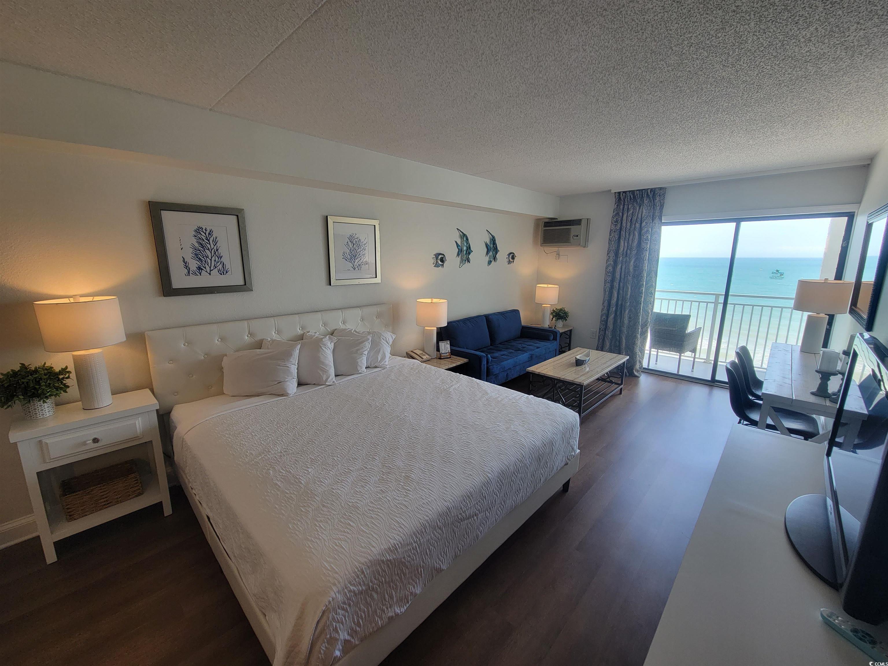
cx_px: 444
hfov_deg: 106.2
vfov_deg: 89.9
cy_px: 333
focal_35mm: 13
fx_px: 333
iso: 80
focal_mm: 2.2
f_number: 2.2
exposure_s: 1/120
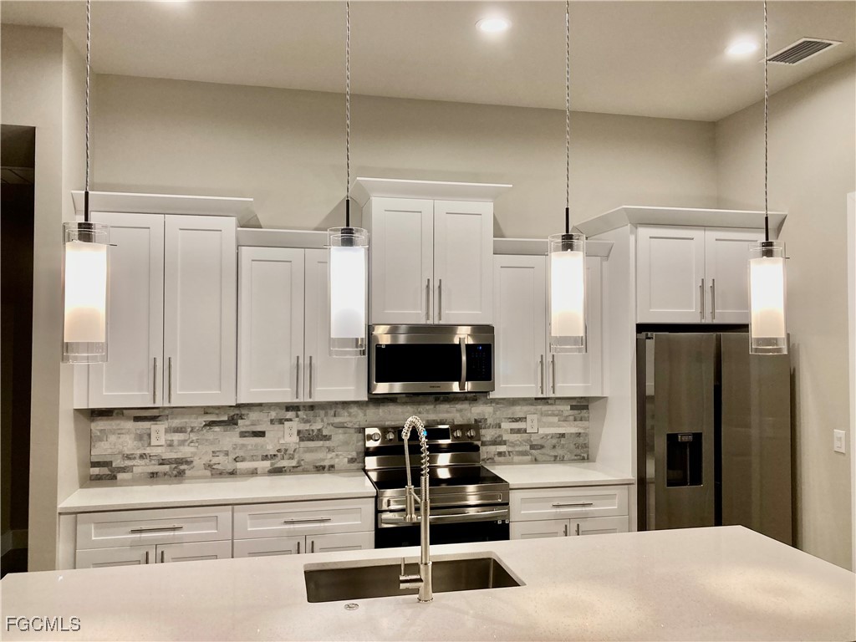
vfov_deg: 49.7
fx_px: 692
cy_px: 321
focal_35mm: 28
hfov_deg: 63.4
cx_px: 428
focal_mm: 3.99
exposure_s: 1/60
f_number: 1.8
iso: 100
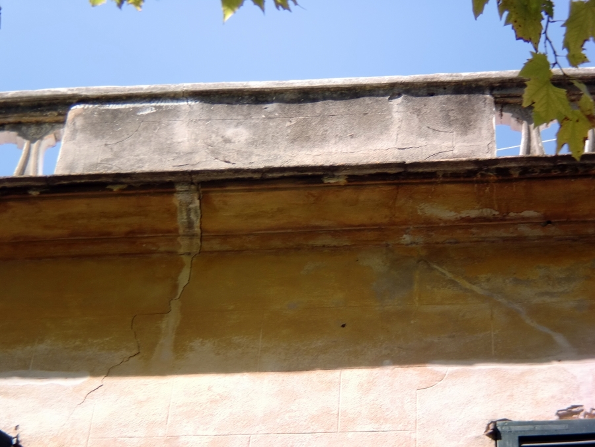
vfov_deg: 14.0
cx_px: 298
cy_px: 224
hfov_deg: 18.5
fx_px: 1822
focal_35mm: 106
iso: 64
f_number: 5.9
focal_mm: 18.9
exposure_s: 1/100
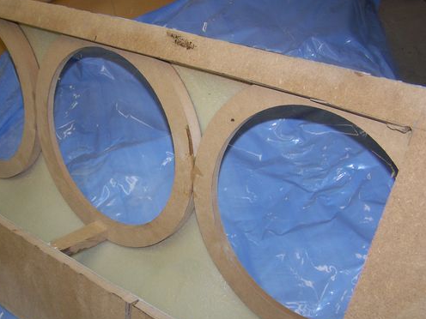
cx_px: 152
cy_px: 192
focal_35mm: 49
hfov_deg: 38.6
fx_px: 603
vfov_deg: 29.6
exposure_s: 1/60
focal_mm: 6.3
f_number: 2.8
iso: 80
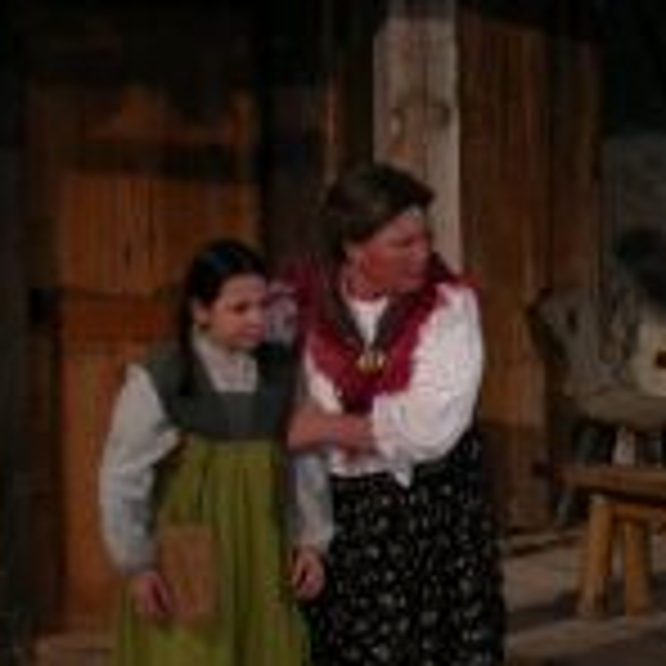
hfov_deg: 11.1
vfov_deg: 11.3
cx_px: 878
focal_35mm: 153
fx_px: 3330
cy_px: 603
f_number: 3.2
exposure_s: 1/60.3
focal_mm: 13.3
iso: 200
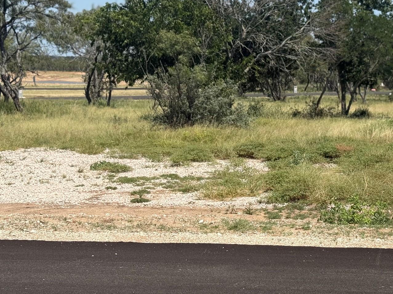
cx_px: 295
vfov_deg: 19.1
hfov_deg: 25.0
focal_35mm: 77
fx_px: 874
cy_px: 122
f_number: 1.78
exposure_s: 1/4878
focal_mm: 6.76
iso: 64
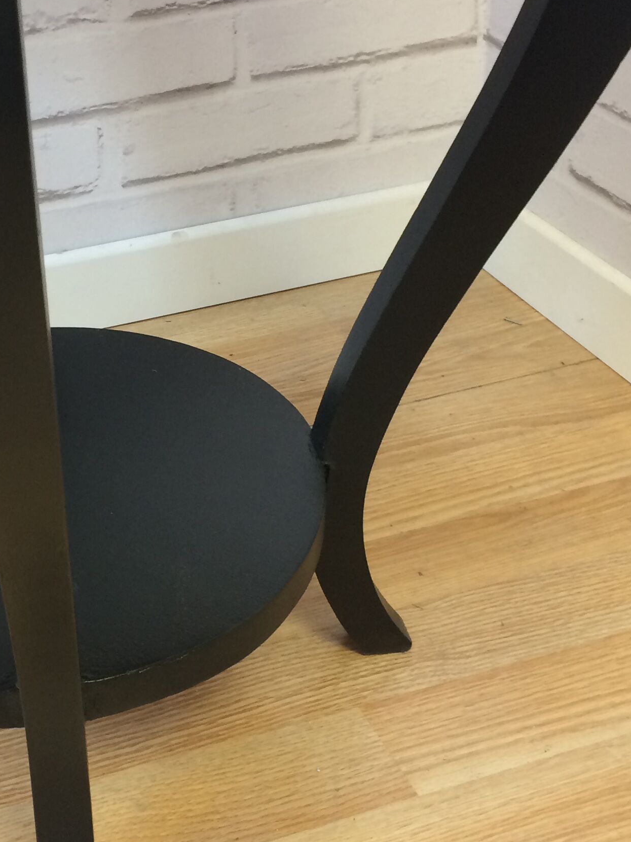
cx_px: 102
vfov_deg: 33.7
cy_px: 366
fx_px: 1386
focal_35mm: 57
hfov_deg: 25.1
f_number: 2.2
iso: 100
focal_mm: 4.15
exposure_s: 1/33
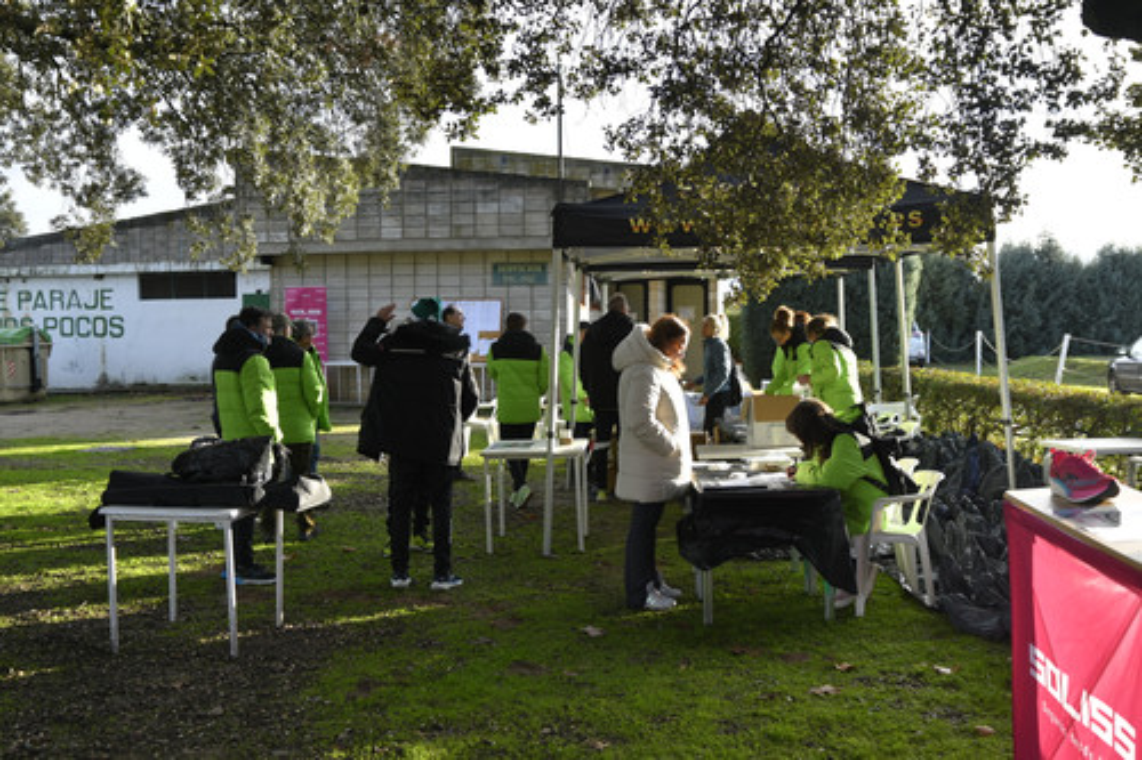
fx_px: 1142
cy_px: 380
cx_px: 571
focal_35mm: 36
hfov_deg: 53.1
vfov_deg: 36.8
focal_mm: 24
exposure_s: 1/500
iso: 125
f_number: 2.8
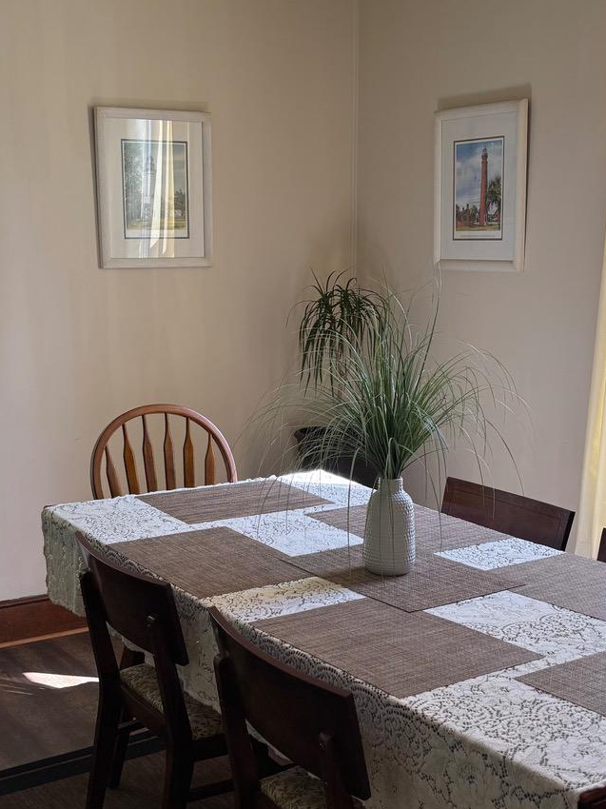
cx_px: 296
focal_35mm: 47
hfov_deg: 30.9
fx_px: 1098
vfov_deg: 40.1
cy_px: 514
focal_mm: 5.96
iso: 40
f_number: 1.6
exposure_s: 1/241
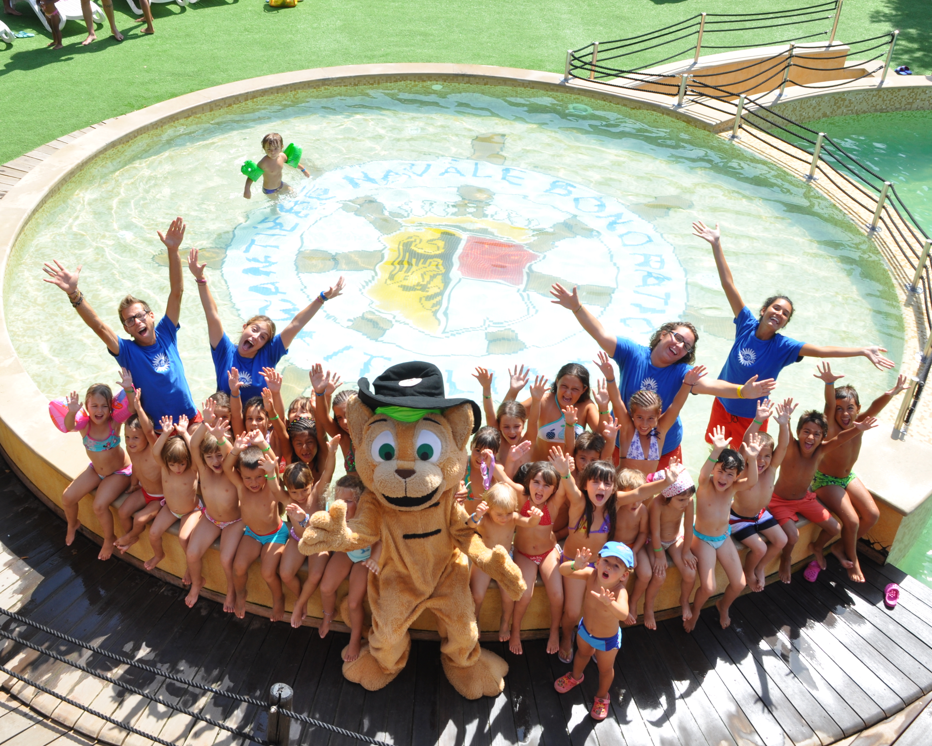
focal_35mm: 38
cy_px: 372
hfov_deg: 47.9
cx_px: 445
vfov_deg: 39.2
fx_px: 1048
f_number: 8
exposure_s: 1/160
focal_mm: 22
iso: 200
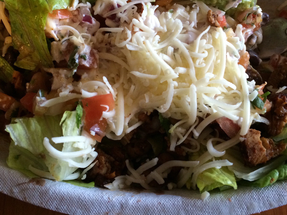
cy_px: 67
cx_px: 149
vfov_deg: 34.0
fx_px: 348
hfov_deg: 44.8
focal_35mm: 42
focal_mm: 4.12
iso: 200
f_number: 2.2
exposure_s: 1/30
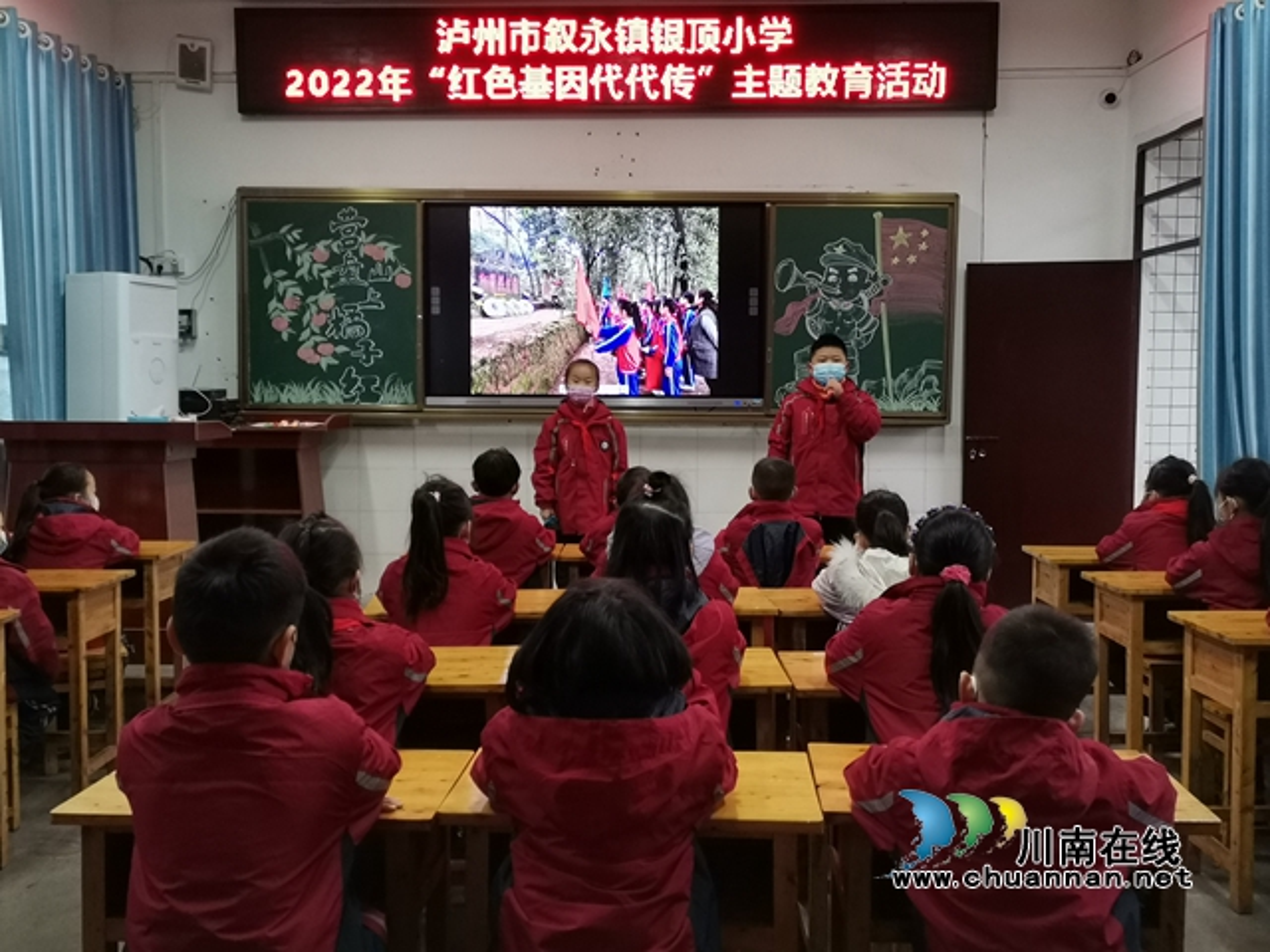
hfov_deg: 51.4
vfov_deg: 39.7
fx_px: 1321
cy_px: 476
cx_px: 635
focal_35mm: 36
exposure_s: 1/50
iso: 250
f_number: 1.8
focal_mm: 5.5
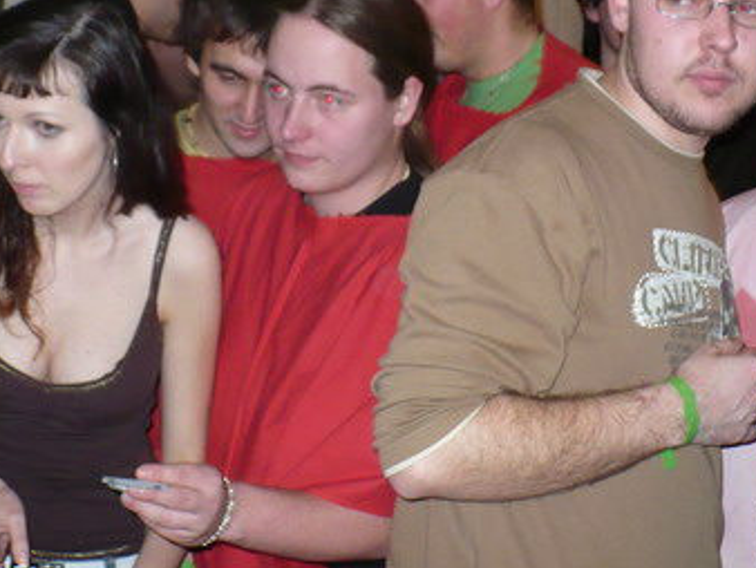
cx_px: 286
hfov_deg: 27.7
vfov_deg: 20.9
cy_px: 157
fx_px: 1530
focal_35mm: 70
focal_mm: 6.1
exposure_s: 1/30
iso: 200
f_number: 2.8
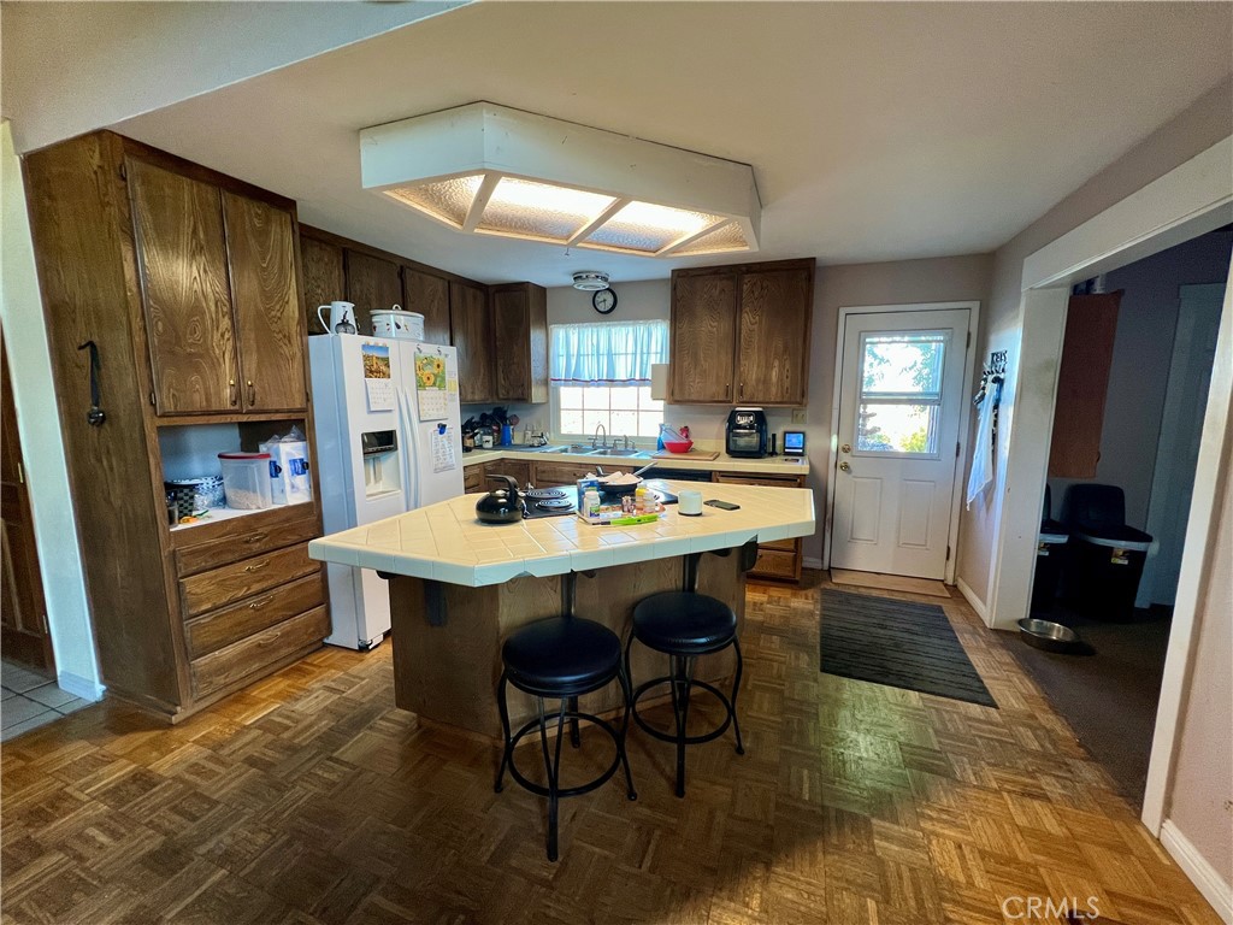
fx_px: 463
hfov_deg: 106.2
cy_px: 462
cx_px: 616
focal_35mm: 13
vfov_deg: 89.9
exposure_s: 1/60
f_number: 1.8
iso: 160
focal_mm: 1.57
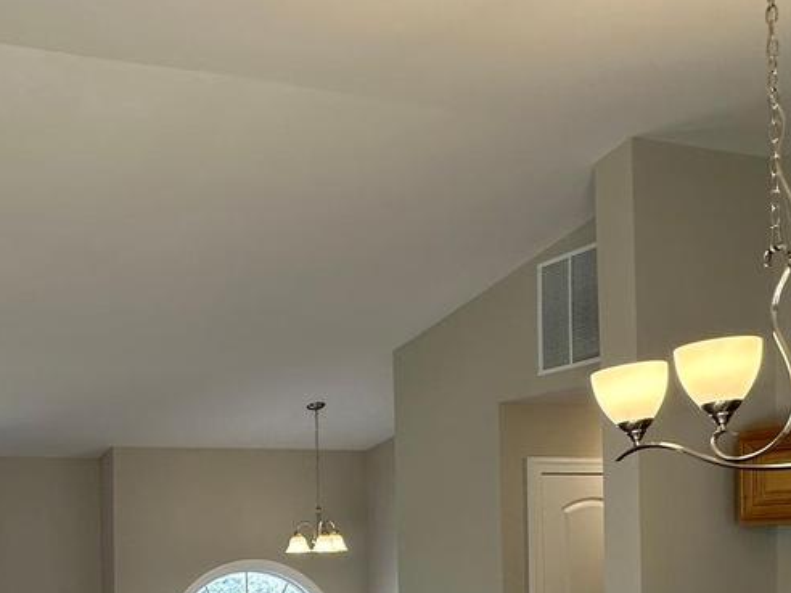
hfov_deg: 41.3
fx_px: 937
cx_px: 45
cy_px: 553
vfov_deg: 33.0
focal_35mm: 41
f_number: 2.2
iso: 100
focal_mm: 2.22
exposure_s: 1/120
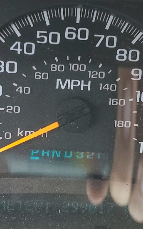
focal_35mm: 80
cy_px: 159
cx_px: 49
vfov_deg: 25.7
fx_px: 499
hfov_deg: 16.3
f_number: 1.5
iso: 61
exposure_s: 1/50
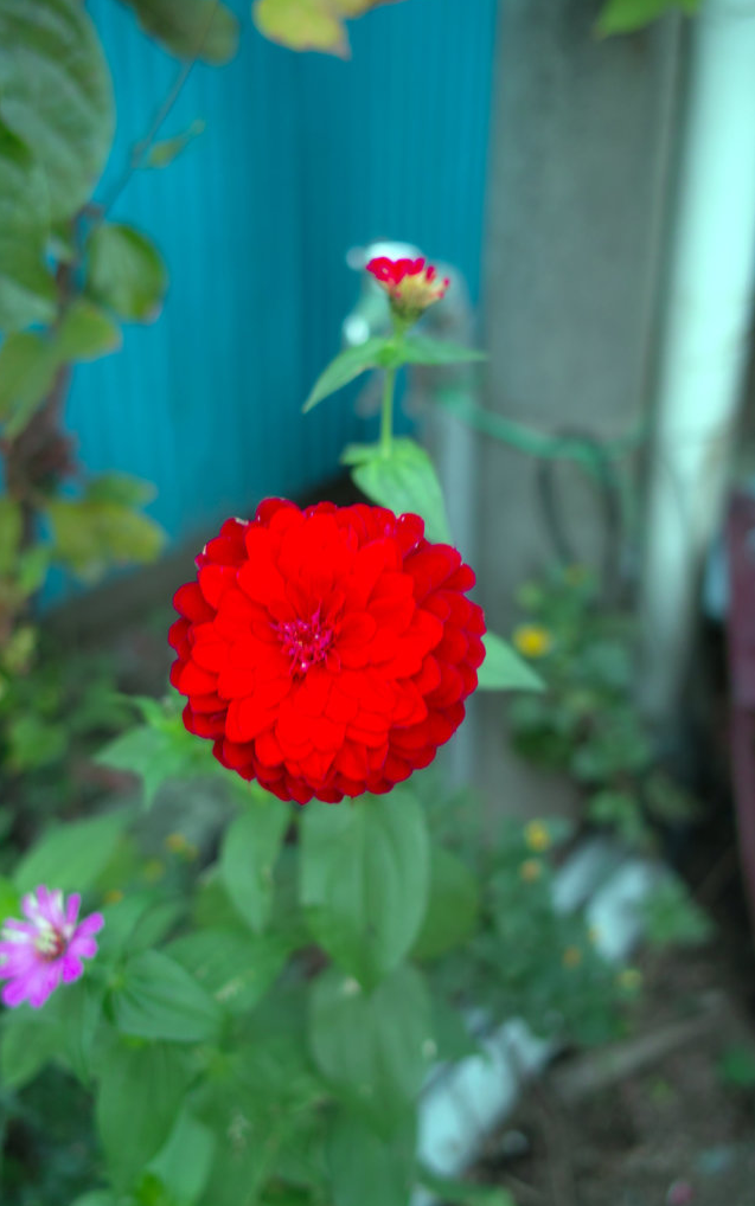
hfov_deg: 30.6
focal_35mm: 42
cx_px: 352
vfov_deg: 47.2
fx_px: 1382
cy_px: 603
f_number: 2.8
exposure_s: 1/20
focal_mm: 24.2
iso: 100
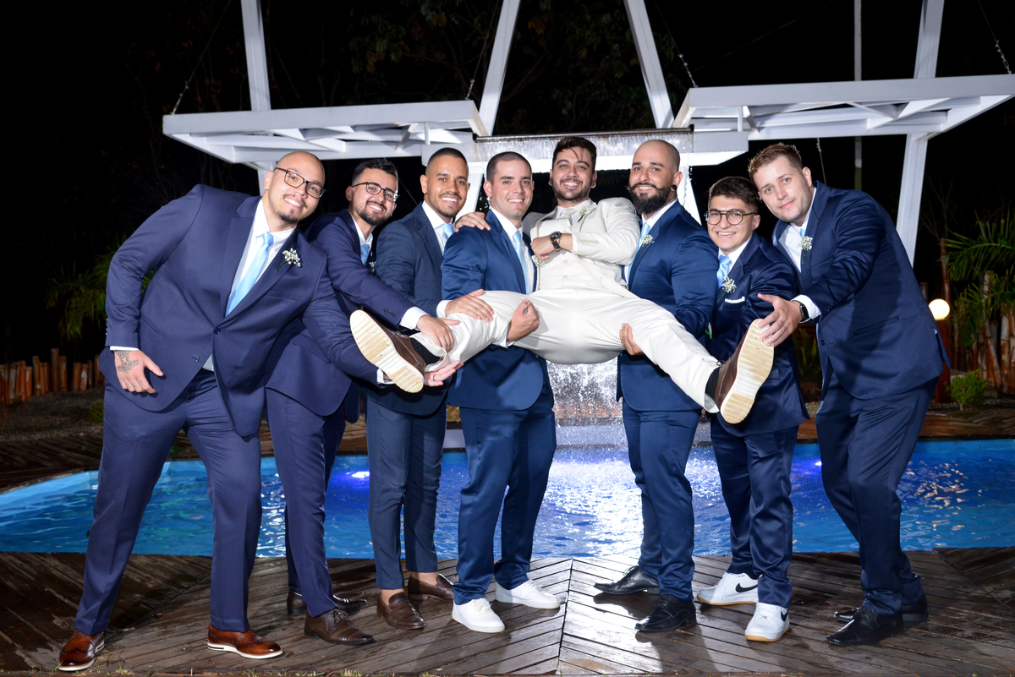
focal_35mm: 38
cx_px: 508
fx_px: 1072
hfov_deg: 50.7
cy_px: 338
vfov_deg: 35.1
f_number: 6.3
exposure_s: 1/60
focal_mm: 38
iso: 2200
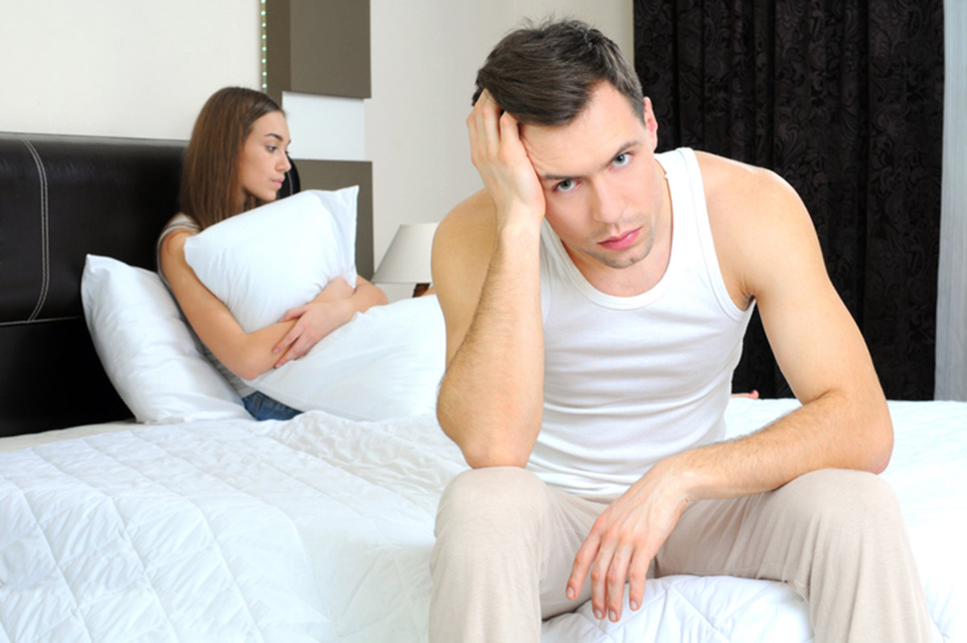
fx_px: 2013
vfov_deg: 18.2
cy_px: 322
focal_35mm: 75
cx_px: 484
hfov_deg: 27.0
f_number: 8
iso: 250
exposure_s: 1/160
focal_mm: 50
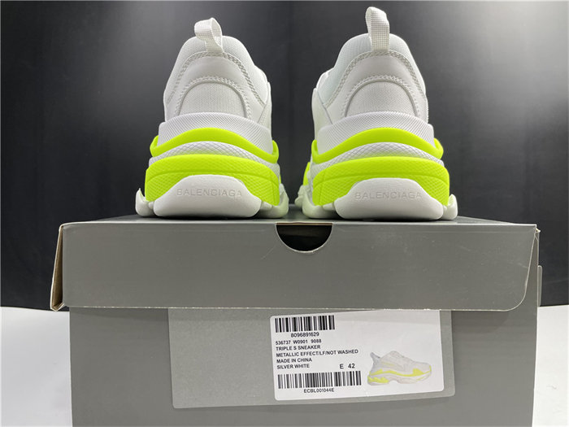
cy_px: 214
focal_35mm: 26
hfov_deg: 67.3
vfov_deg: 53.1
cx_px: 284
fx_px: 427
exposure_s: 1/121
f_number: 1.6
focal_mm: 4.2
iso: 100
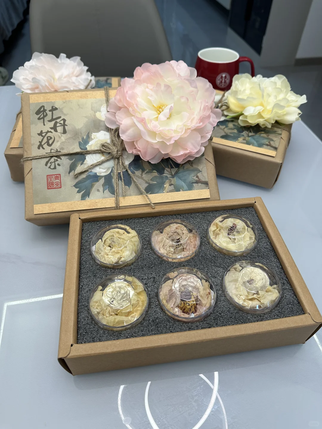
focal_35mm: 24
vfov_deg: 71.6
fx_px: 298
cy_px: 214
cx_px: 161
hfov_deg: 56.8
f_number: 1.78
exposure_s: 1/100
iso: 100
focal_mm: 6.86
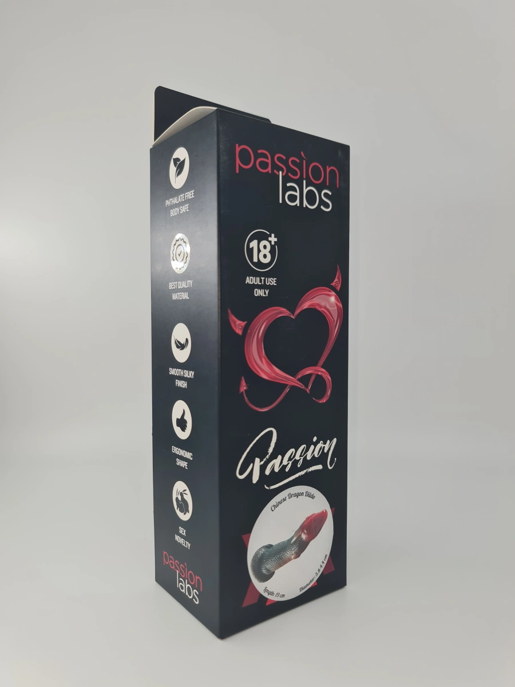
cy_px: 344
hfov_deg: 54.9
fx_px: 496
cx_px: 258
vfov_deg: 69.4
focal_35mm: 25
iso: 50
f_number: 1.8
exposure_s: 1/192
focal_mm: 7
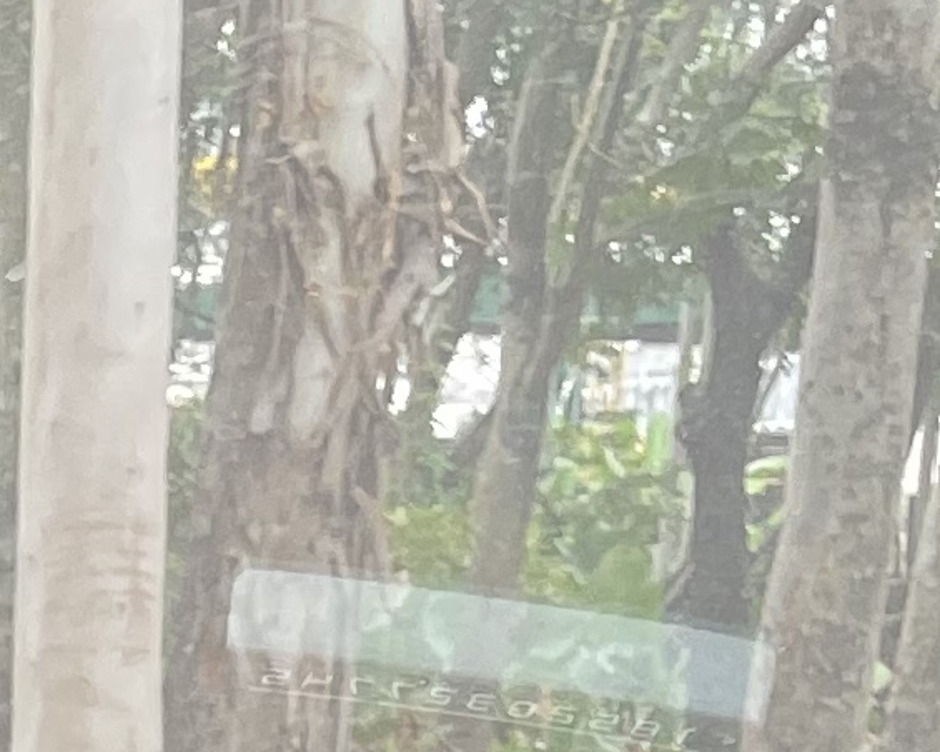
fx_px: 5035
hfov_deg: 9.4
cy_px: 2179
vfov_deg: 7.6
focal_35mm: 181
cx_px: -1354
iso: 100
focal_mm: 4.2
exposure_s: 1/121
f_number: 1.6
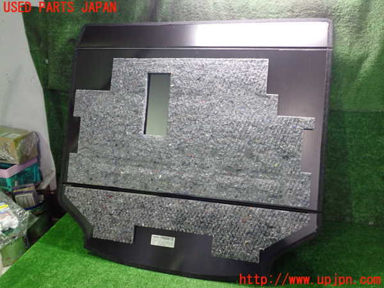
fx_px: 333
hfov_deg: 60.0
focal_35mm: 30
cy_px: 144
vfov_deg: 46.8
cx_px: 192
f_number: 2.3
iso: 640
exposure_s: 1/30
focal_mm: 5.4
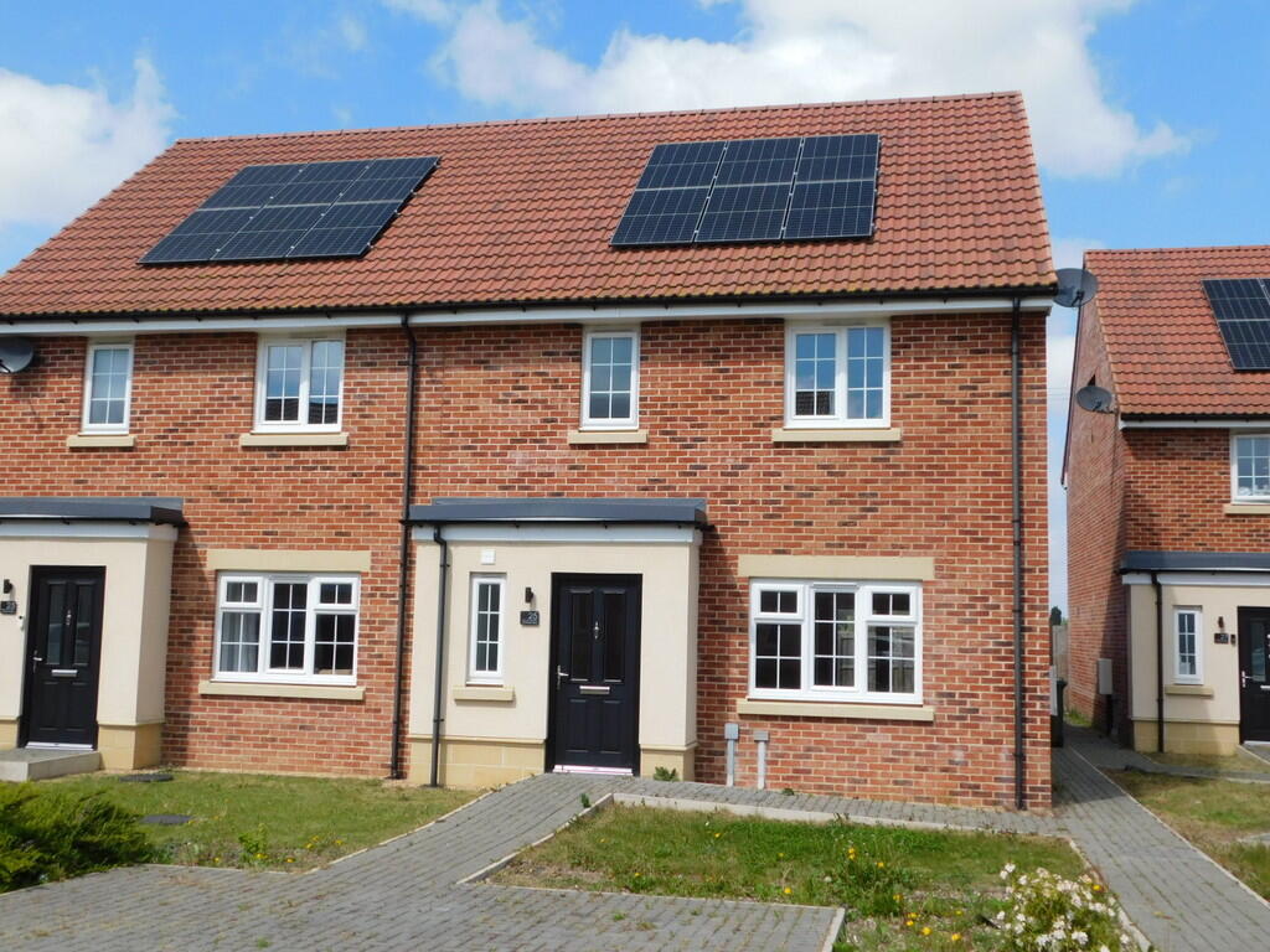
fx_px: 1321
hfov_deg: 51.4
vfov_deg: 39.7
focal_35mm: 36
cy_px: 476
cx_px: 635
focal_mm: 6.3
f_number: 3.5
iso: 125
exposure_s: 1/1250
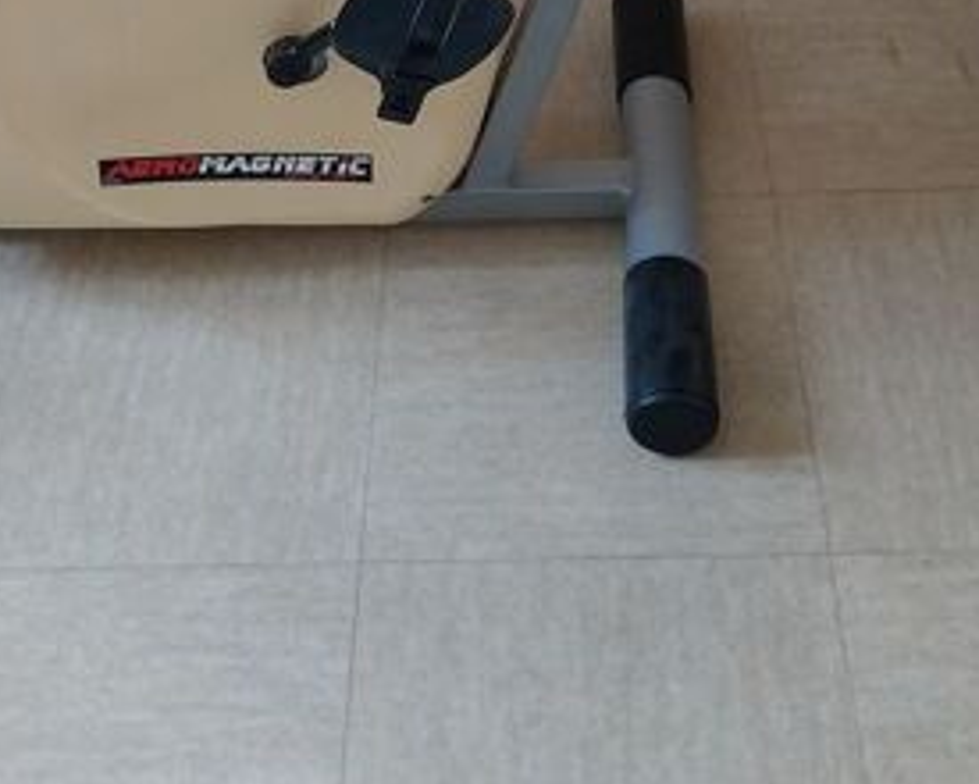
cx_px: 484
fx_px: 1710
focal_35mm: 59
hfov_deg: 32.0
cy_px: -267
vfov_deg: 22.7
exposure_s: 1/33.3
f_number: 1.8
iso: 400
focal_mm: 4
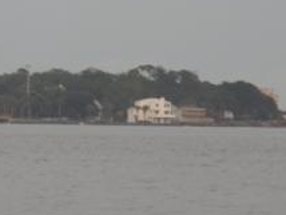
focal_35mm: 942
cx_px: 36
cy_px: 19
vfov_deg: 1.6
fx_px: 7792
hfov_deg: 2.1
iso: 125
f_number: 6.3
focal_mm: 80.3
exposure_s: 1/60
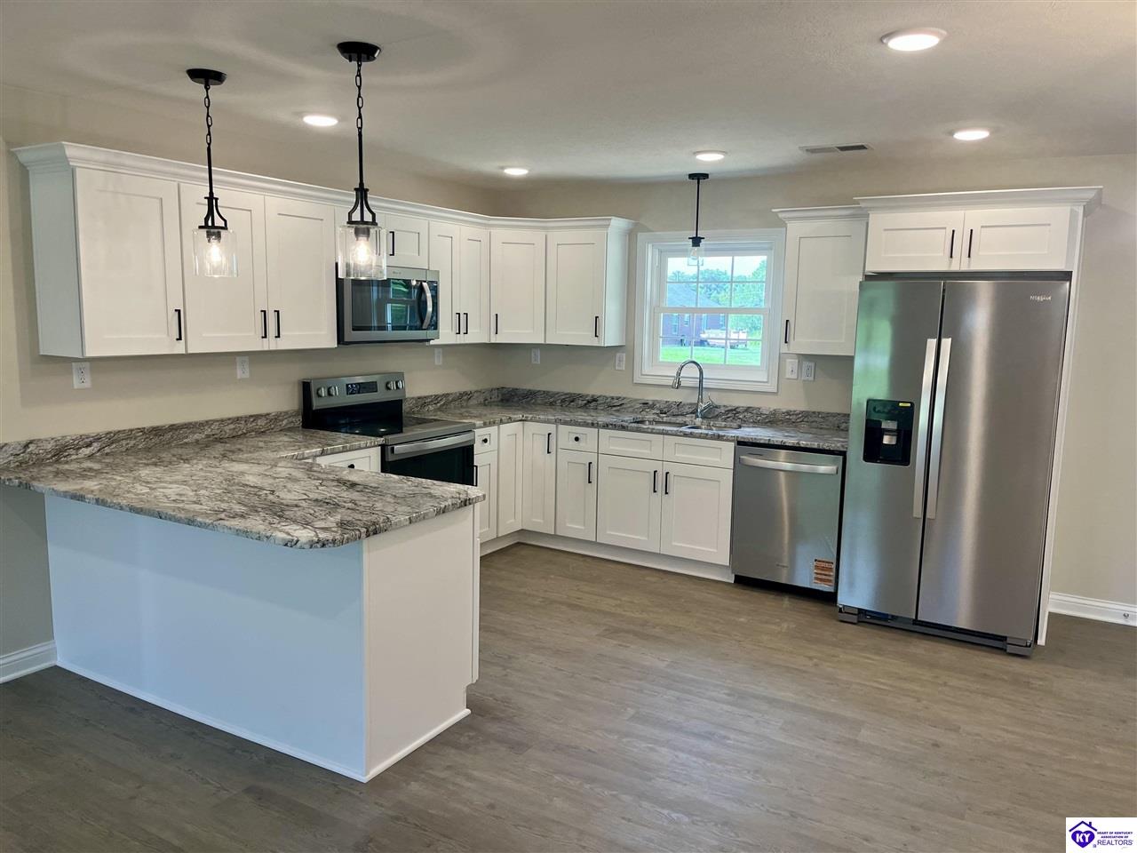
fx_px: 854
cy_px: 426
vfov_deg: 53.1
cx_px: 568
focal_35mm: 26
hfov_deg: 67.3
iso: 64
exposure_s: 1/164
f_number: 1.6
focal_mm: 5.1
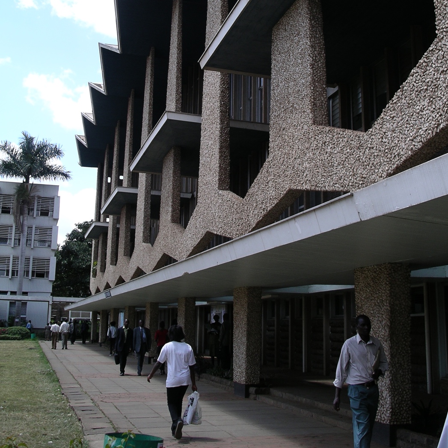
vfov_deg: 33.6
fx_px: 732
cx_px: 236
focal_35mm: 50
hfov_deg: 34.0
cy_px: 135
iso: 64
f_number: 3
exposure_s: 1/500
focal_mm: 7.8
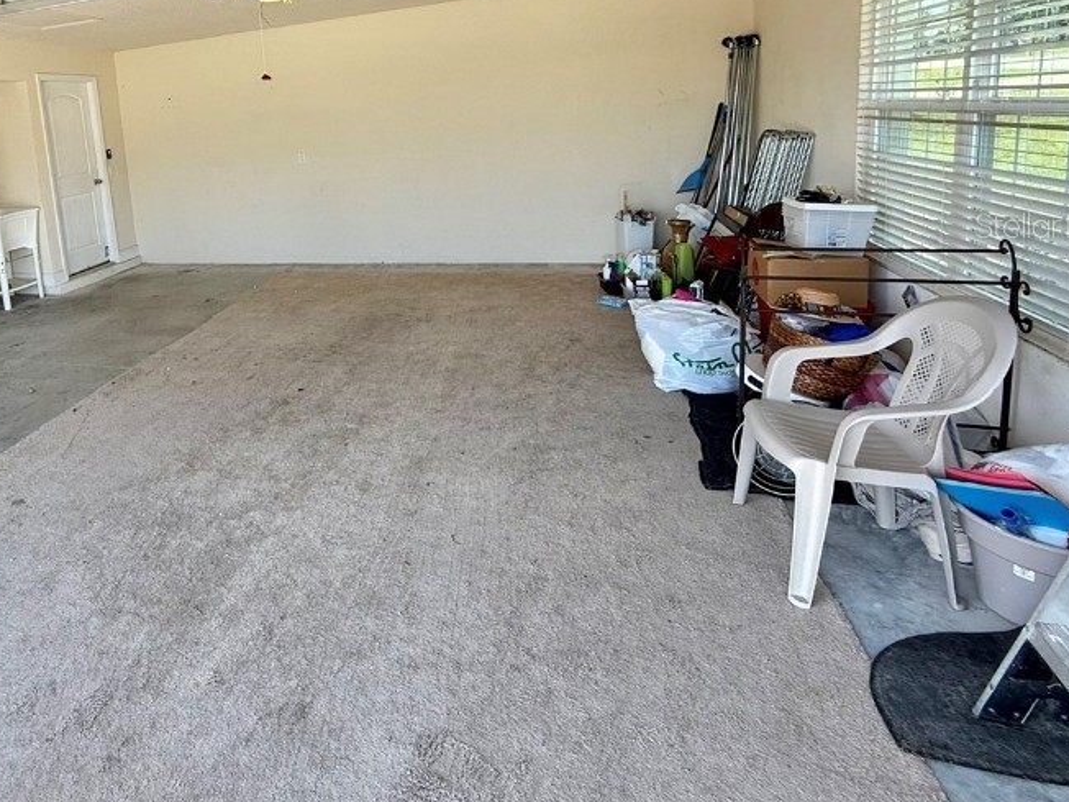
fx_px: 679
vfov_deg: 58.6
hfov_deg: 72.0
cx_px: 290
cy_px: 225
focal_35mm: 22
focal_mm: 2.22
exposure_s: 1/157
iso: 50
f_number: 2.2
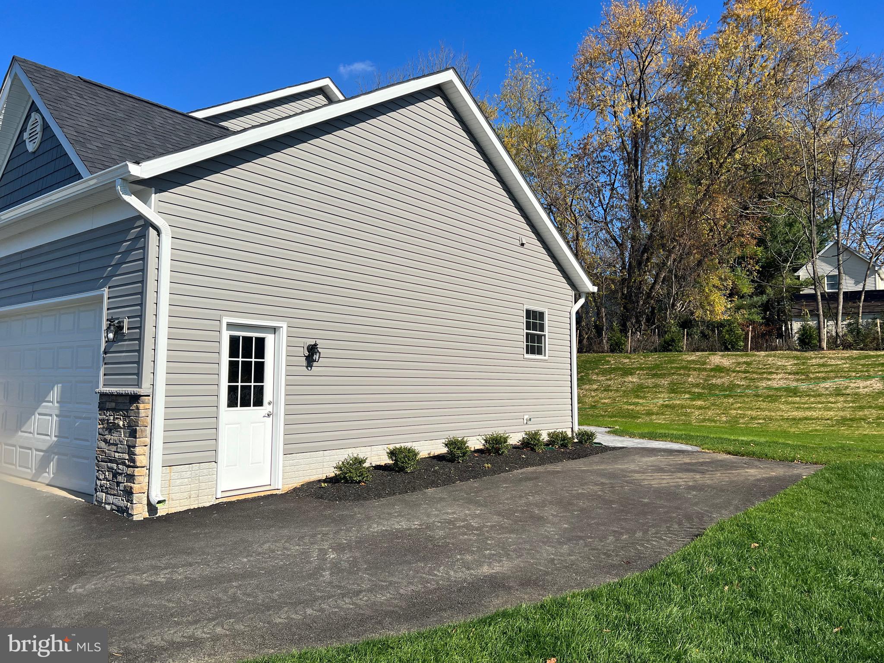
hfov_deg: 67.3
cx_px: 442
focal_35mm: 26
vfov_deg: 53.1
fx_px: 664
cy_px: 332
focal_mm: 5.7
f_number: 1.5
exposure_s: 1/6211
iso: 50
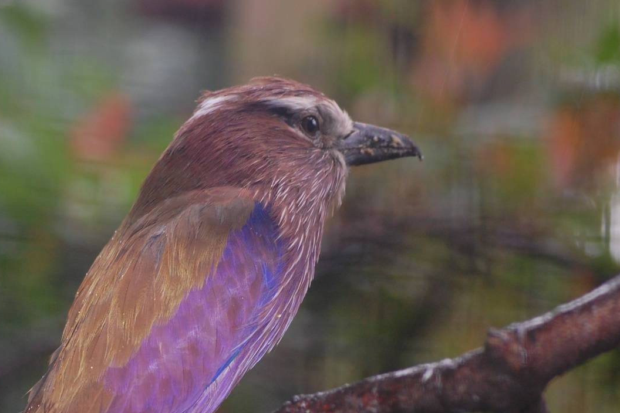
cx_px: 210
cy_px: 275
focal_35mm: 216
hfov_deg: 9.5
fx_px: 3716
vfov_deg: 6.4
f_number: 4.5
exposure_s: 1/60
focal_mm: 95
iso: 400
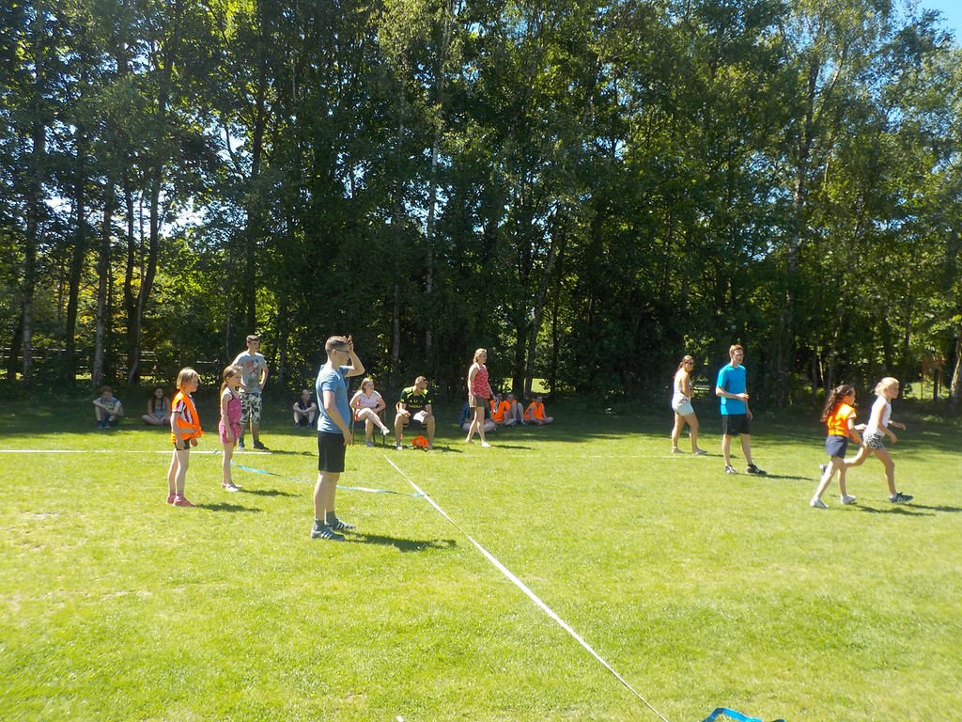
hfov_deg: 60.0
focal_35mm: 30
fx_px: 834
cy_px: 361
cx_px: 481
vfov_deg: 46.8
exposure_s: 1/500
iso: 125
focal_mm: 4.1
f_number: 3.3
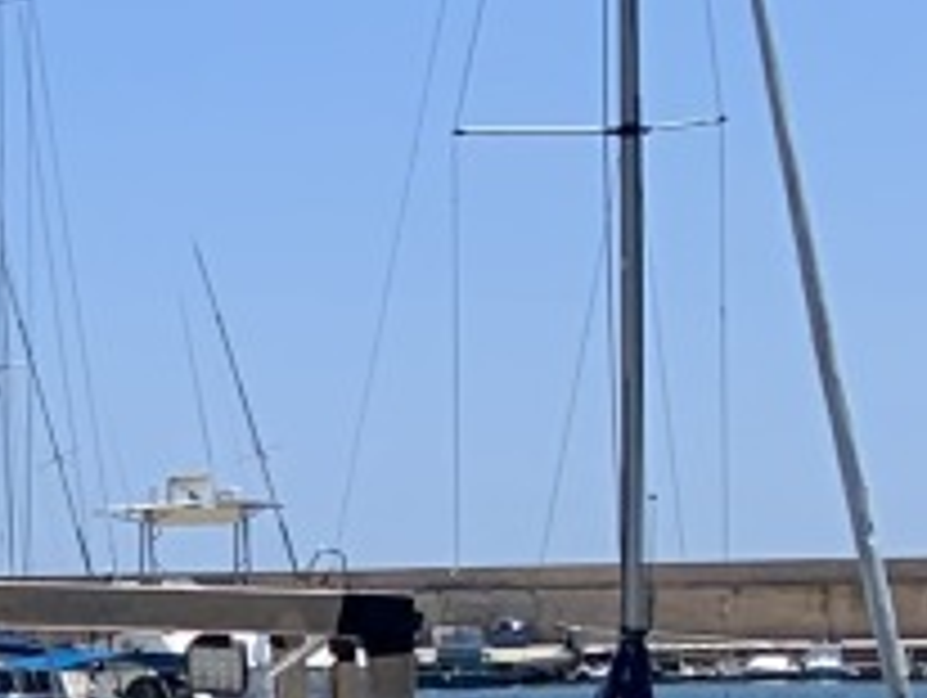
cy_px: 1002
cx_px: -2340
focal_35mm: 189
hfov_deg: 8.0
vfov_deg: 7.7
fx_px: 5067
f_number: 1.8
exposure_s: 1/3086
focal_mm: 4.25
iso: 25
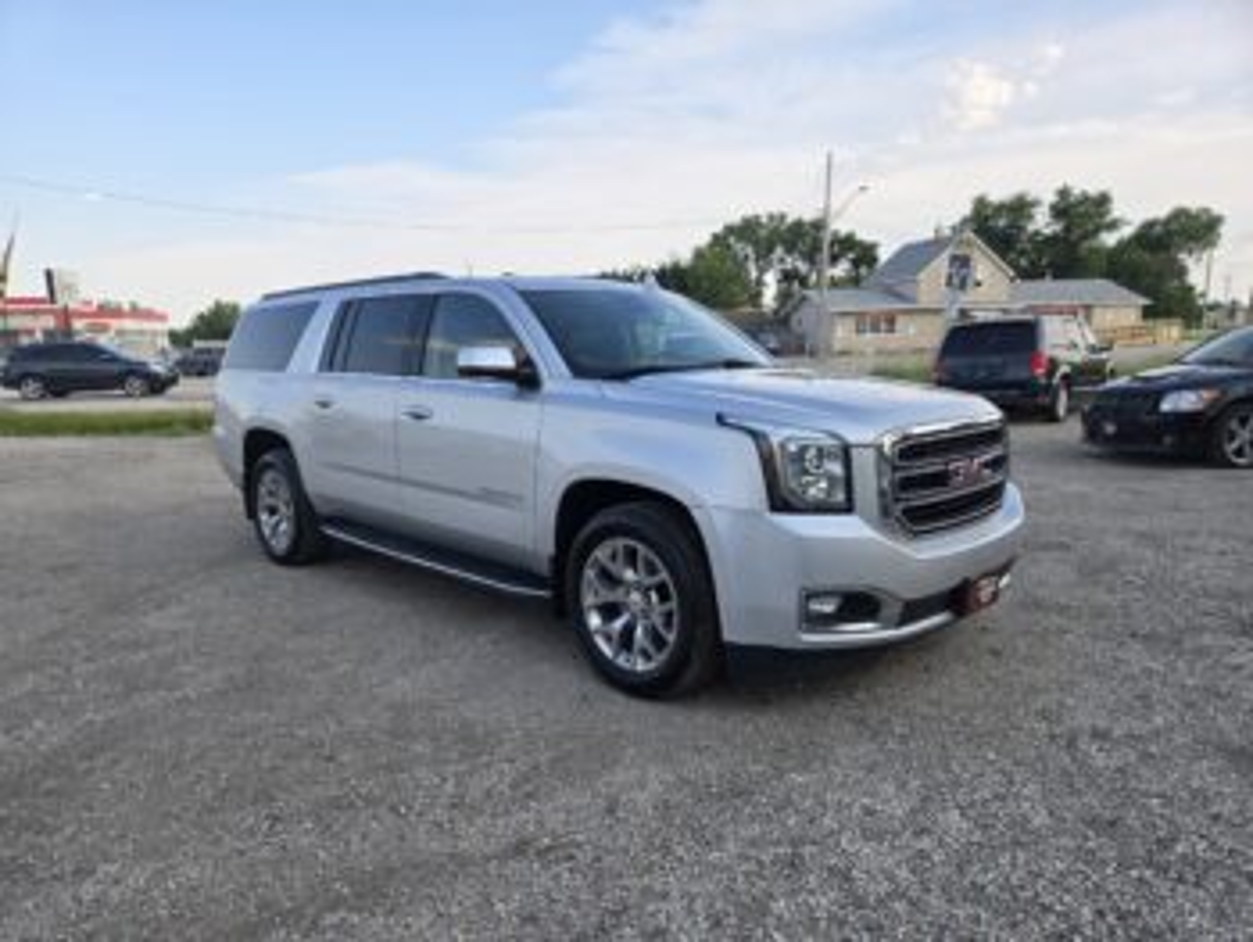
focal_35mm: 23
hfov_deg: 73.9
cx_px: 626
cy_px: 471
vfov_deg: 58.9
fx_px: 833
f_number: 1.8
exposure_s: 1/1904
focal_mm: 5.4
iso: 80
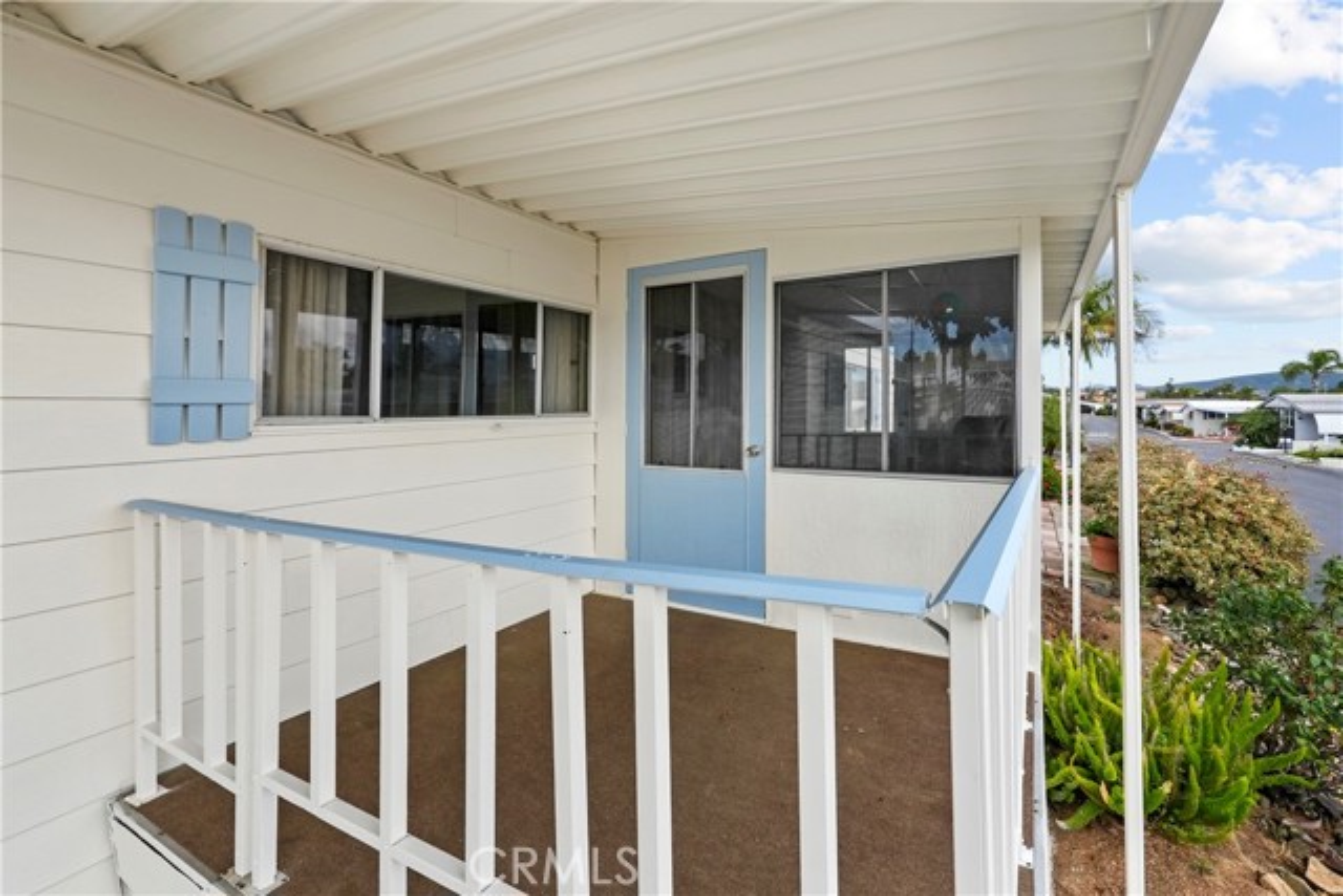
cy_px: 448
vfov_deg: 73.8
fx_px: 597
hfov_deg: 96.7
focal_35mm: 16
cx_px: 672
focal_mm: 16
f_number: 22
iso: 500
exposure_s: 1/125
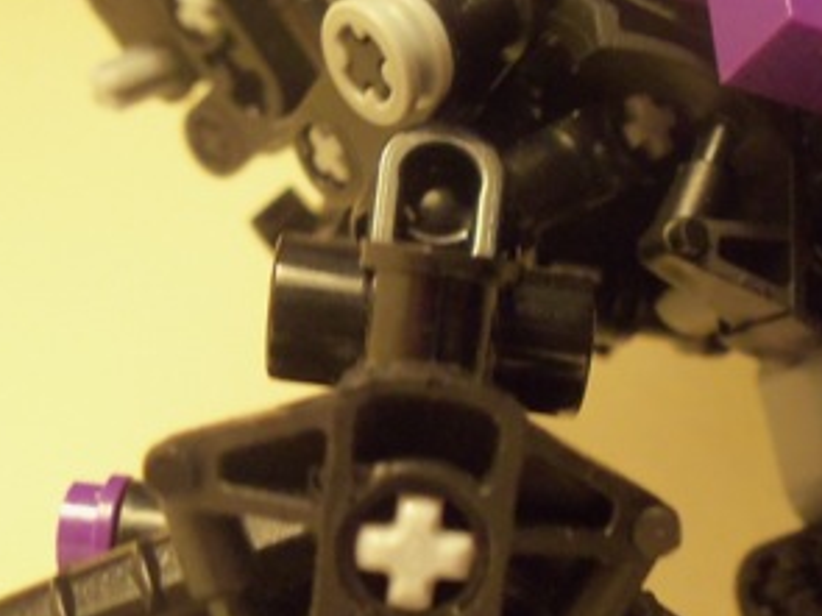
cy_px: 622
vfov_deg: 22.4
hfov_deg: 29.9
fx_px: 1495
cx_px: 669
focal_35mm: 63
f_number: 3.4
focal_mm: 5.2
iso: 250
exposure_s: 1/30
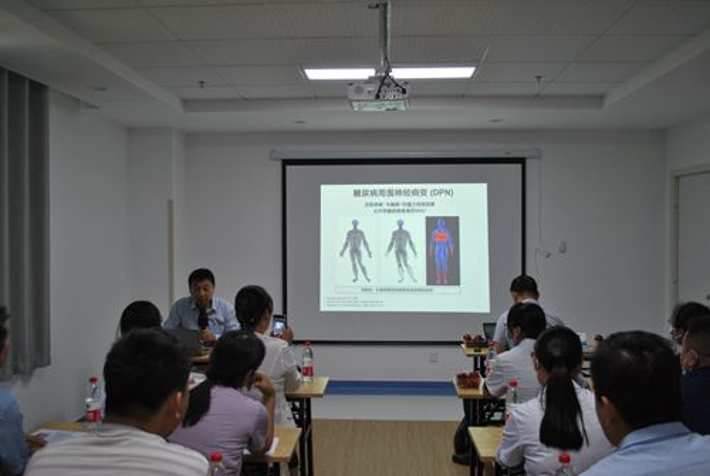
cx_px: 355
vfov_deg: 40.1
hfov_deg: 57.2
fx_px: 652
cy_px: 238
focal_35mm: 33
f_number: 4
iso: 400
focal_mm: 22
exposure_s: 1/125
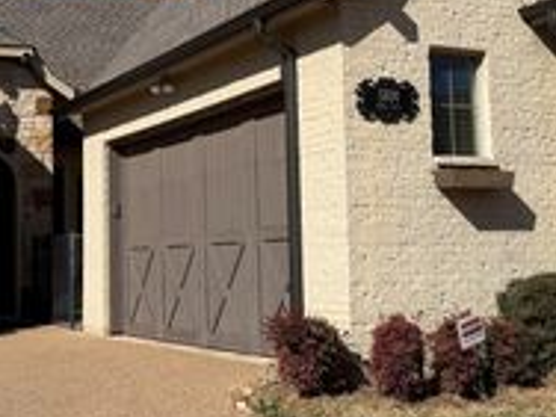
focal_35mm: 64
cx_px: 213
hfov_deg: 30.2
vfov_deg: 22.8
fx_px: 1028
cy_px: 138
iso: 80
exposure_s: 1/7353
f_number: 1.78
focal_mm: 6.76
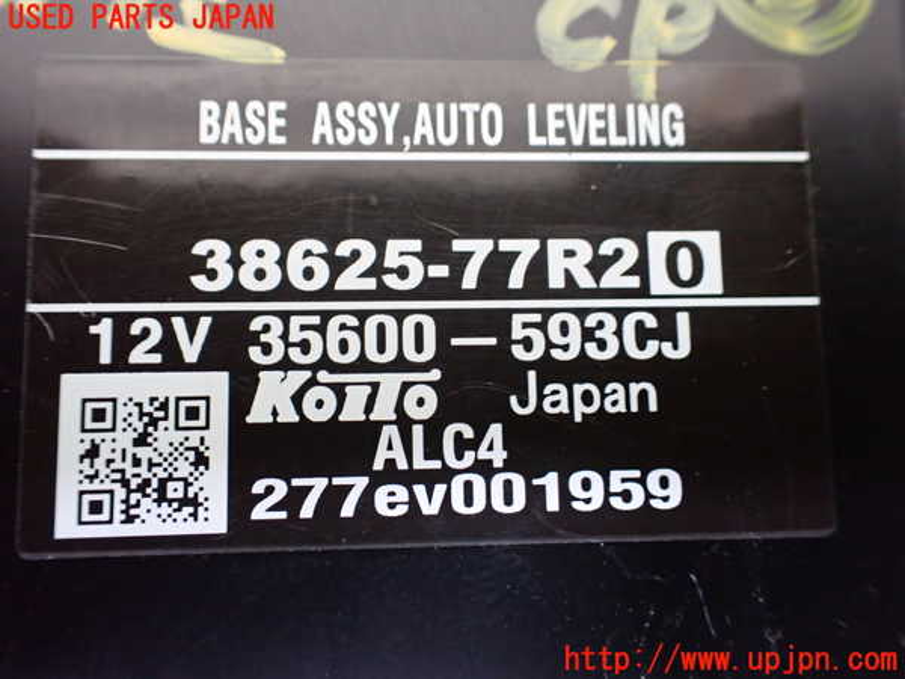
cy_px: 340
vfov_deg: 46.8
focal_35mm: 30
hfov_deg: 60.0
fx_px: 784
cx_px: 452
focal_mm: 5.4
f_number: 2.3
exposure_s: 1/30
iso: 1000
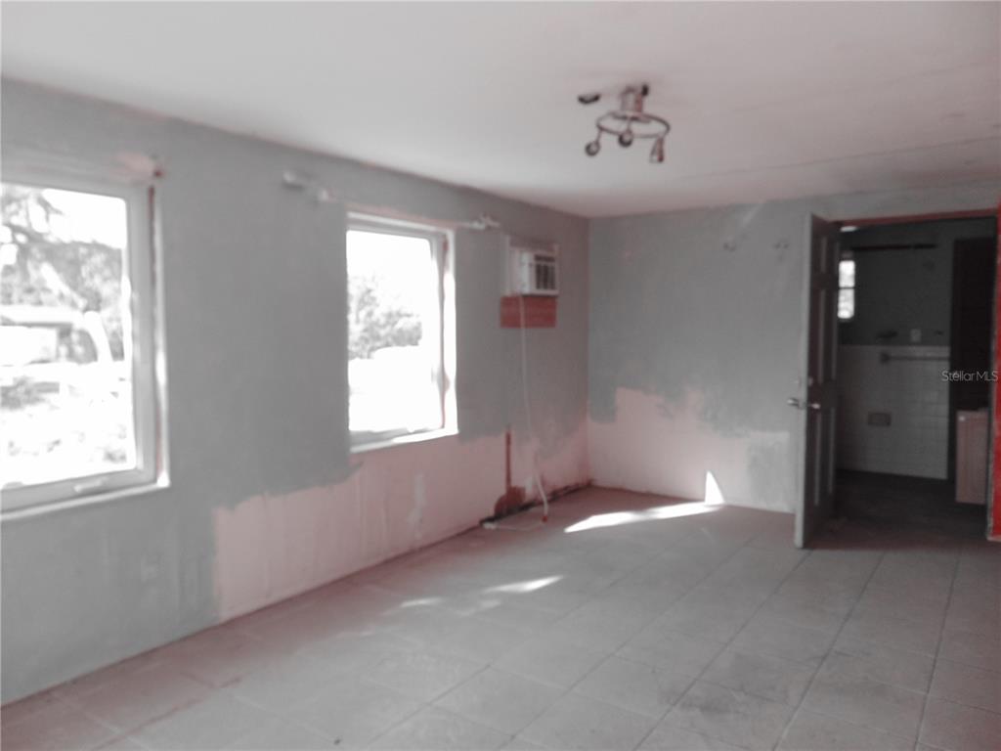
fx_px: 723
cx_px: 500
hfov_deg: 69.4
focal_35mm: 25
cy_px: 376
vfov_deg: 54.9
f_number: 3
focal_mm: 4.5
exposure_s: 1/100
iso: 80
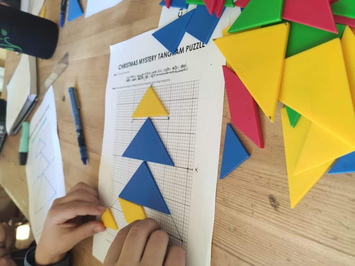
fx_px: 267
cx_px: 178
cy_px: 133
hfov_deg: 67.3
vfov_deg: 53.1
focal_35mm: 26
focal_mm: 4.77
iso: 484
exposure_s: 1/50
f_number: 1.75
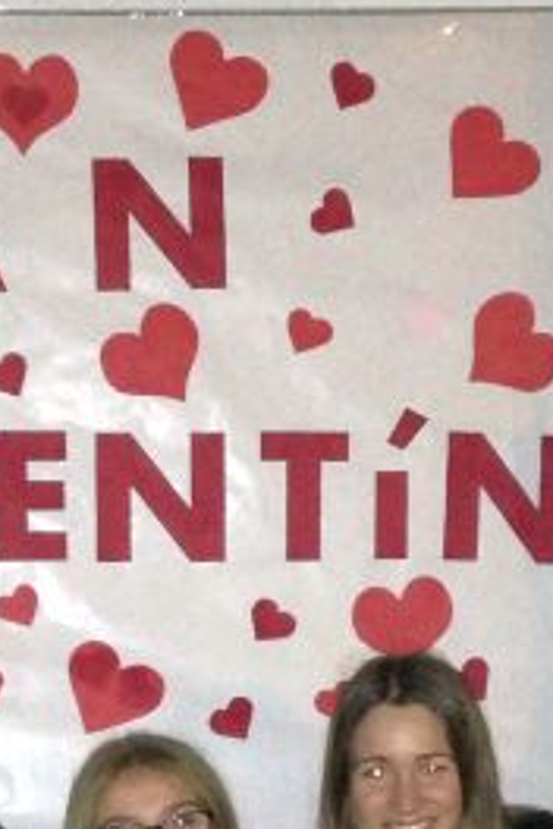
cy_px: 760
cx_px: 185
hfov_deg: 13.1
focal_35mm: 104
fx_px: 2396
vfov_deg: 19.3
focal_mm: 4.12
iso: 640
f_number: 2.4
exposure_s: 1/16
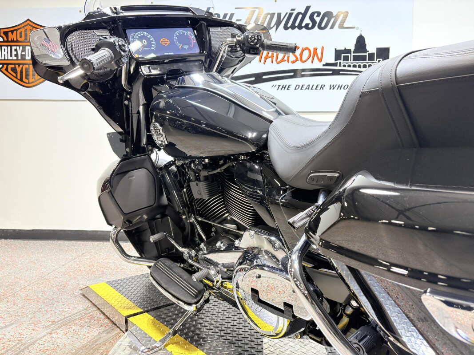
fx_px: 356
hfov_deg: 67.3
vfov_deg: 53.1
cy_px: 178
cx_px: 237
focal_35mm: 26
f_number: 1.6
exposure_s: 1/120
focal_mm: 5.96
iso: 125
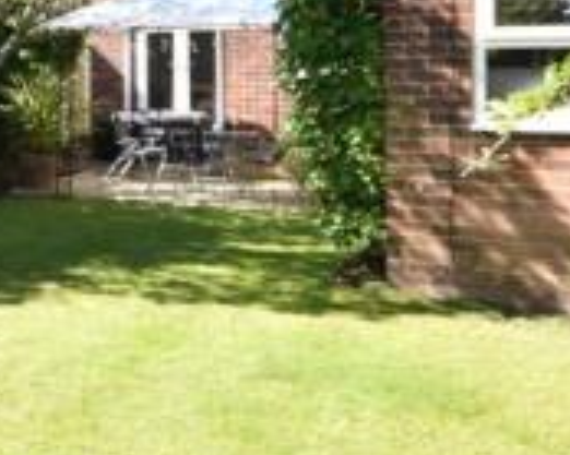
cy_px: 61
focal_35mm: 53
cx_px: -156
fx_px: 894
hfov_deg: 29.2
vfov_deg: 27.7
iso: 100
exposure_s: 1/125
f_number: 5.6
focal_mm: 10
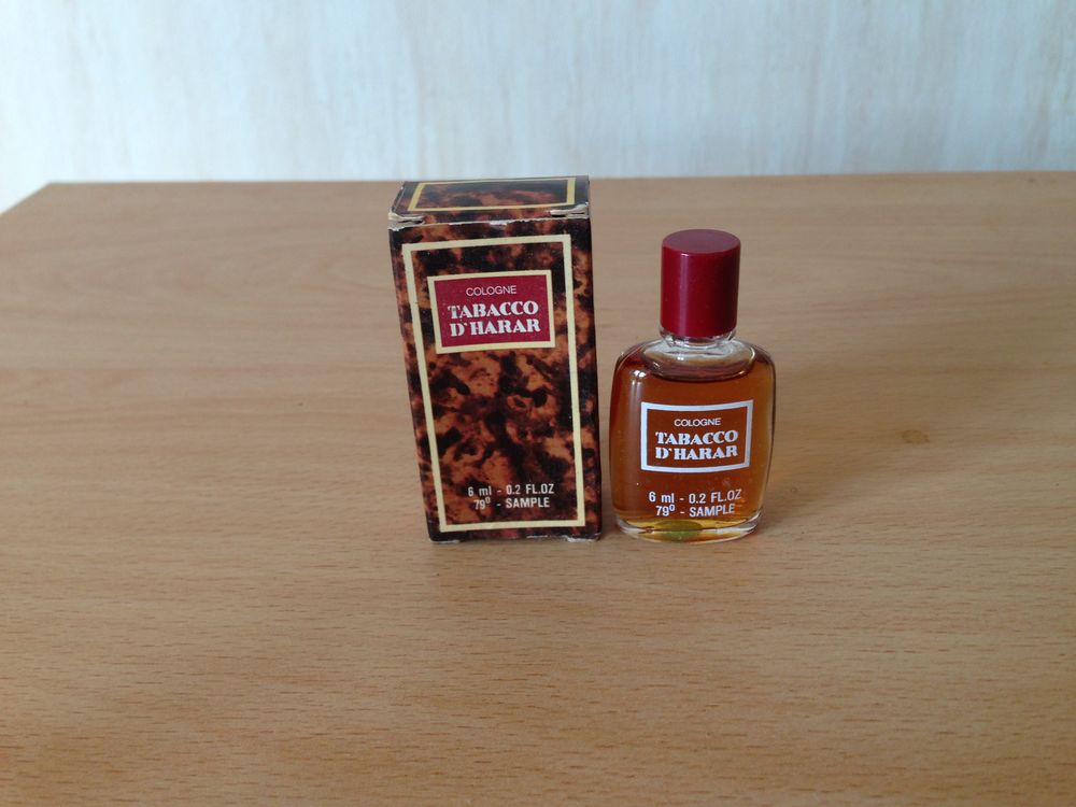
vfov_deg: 42.9
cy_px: 404
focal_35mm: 33
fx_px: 1026
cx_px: 538
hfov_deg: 55.4
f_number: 2.4
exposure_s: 1/40
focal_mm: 4.13
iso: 50
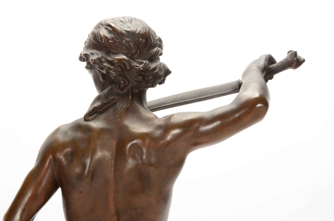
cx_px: 167
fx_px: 1458
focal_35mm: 158
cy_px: 110
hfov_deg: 13.1
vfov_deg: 8.7
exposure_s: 1/160
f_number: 14
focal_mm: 105
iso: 200
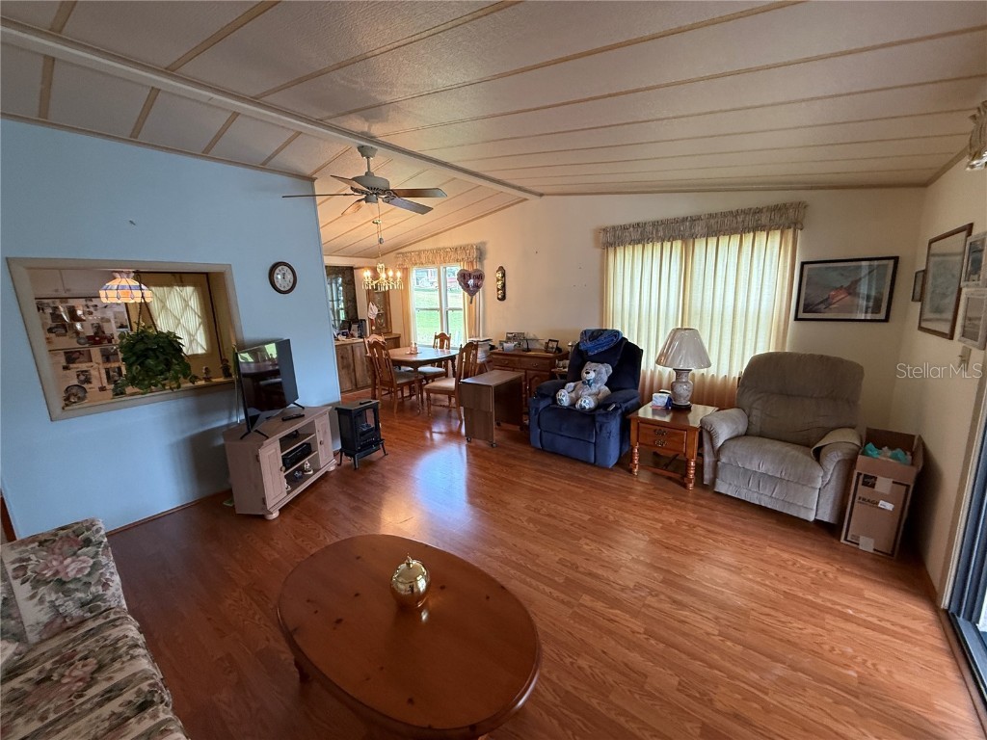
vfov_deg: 85.7
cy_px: 370
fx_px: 399
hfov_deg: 102.1
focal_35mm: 14
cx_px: 494
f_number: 2.2
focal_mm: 2.22
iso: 250
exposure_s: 1/120
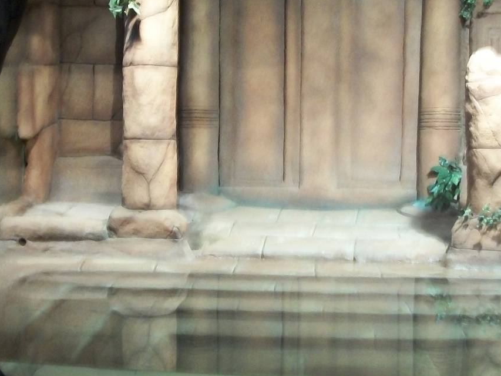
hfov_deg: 32.2
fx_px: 869
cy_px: 114
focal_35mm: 60
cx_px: 251
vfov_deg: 24.3
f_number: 2.9
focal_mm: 5.7
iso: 206
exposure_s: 1/8
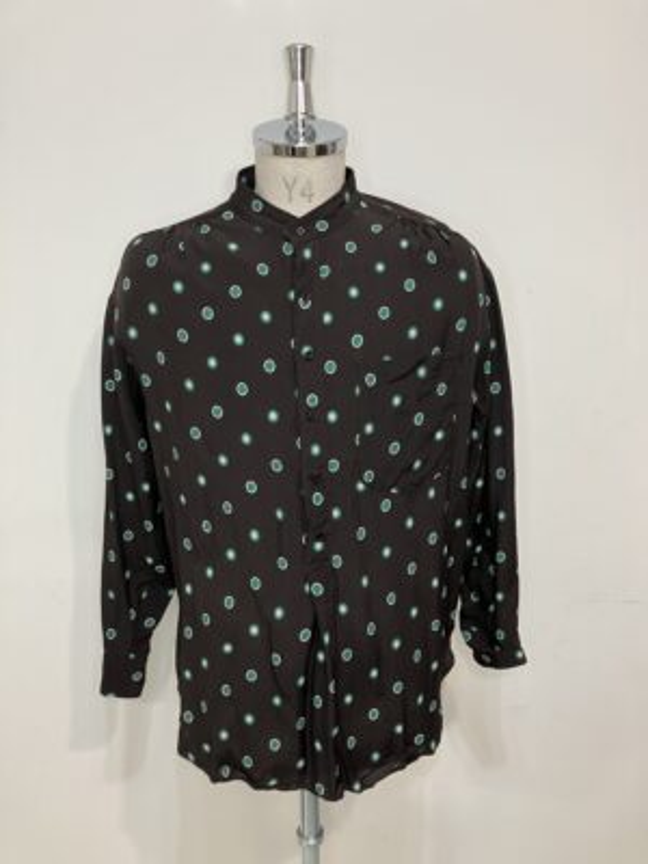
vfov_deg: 63.4
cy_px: 432
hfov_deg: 49.7
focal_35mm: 28
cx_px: 324
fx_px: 699
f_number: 1.8
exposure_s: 1/50
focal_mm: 3.99
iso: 160
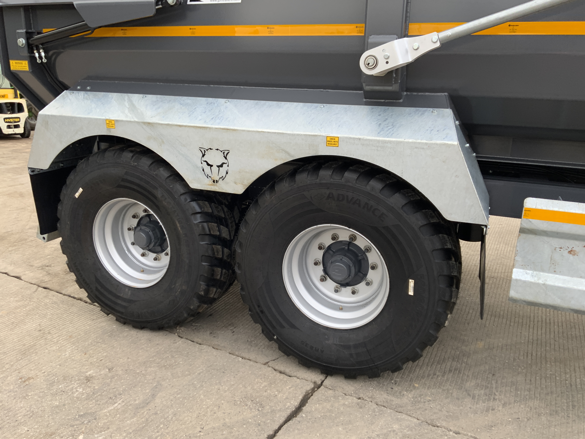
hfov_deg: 61.7
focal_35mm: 29
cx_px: 292
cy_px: 220
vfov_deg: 48.2
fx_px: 490
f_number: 1.8
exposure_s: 1/122
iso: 25
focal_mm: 3
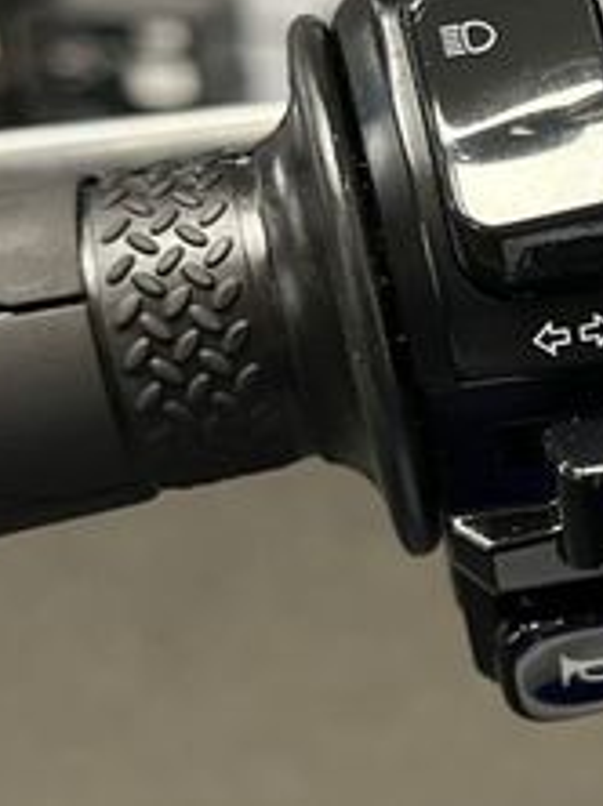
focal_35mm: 75
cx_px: 716
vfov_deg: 25.9
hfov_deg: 18.6
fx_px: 1745
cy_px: 276
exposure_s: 1/50
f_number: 1.6
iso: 250
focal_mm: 5.1
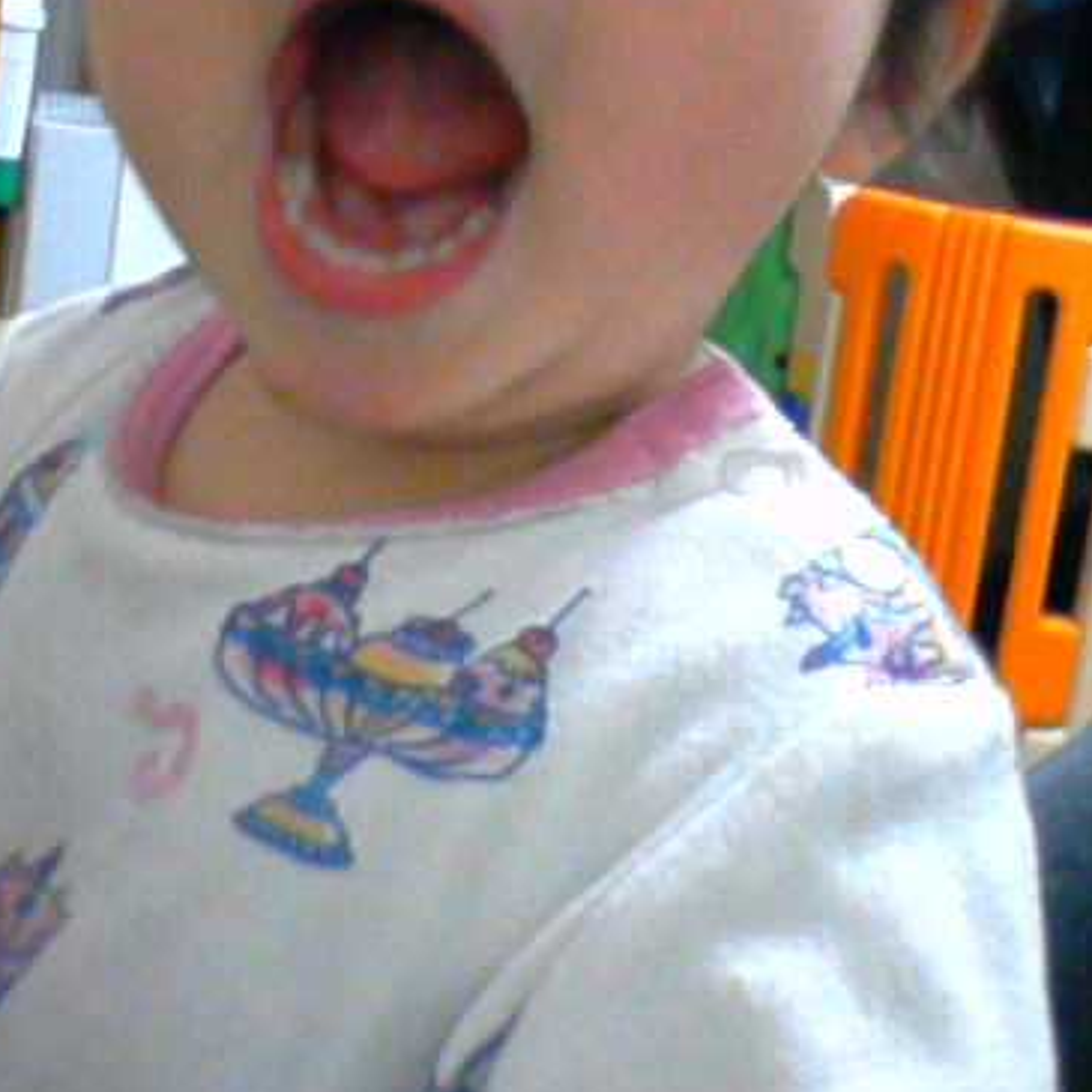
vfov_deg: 36.5
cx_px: 488
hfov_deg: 37.5
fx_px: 1606
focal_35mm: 45
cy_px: 248
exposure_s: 1/7.81
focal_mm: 1.5
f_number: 2.8
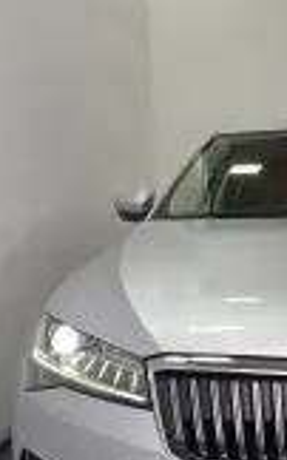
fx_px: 740
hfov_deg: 20.8
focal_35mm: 59
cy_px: 310
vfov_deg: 34.2
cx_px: 324
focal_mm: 4.65
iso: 50
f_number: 1.8
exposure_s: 1/112
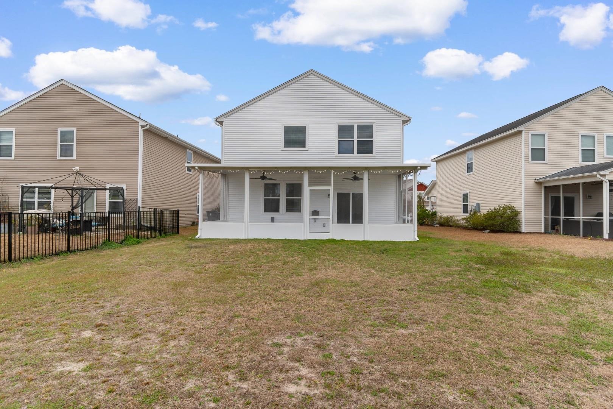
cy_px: 204
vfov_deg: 64.6
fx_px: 324
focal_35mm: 19
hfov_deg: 86.9
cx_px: 306
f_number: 8
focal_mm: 13
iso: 100
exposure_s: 1/250
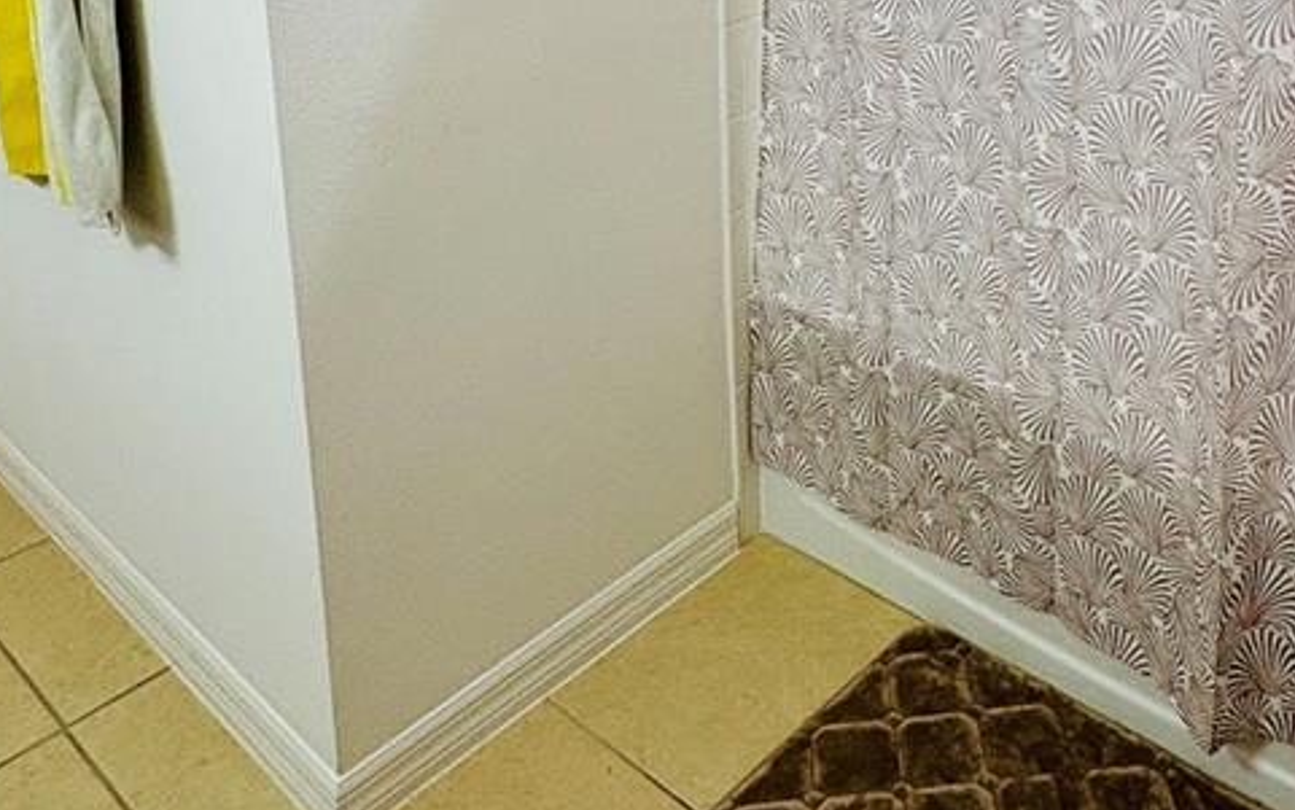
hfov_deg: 51.6
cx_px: 875
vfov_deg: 30.6
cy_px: -91
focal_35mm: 37
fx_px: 1306
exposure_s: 1/120
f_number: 2.2
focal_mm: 2.22
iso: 200
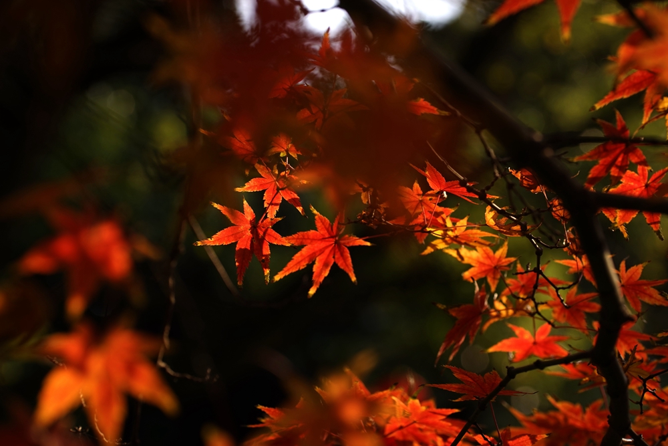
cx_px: 334
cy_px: 223
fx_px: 1670
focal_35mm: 90
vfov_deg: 15.2
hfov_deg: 22.6
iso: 100
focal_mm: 90
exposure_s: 1/100
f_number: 7.1
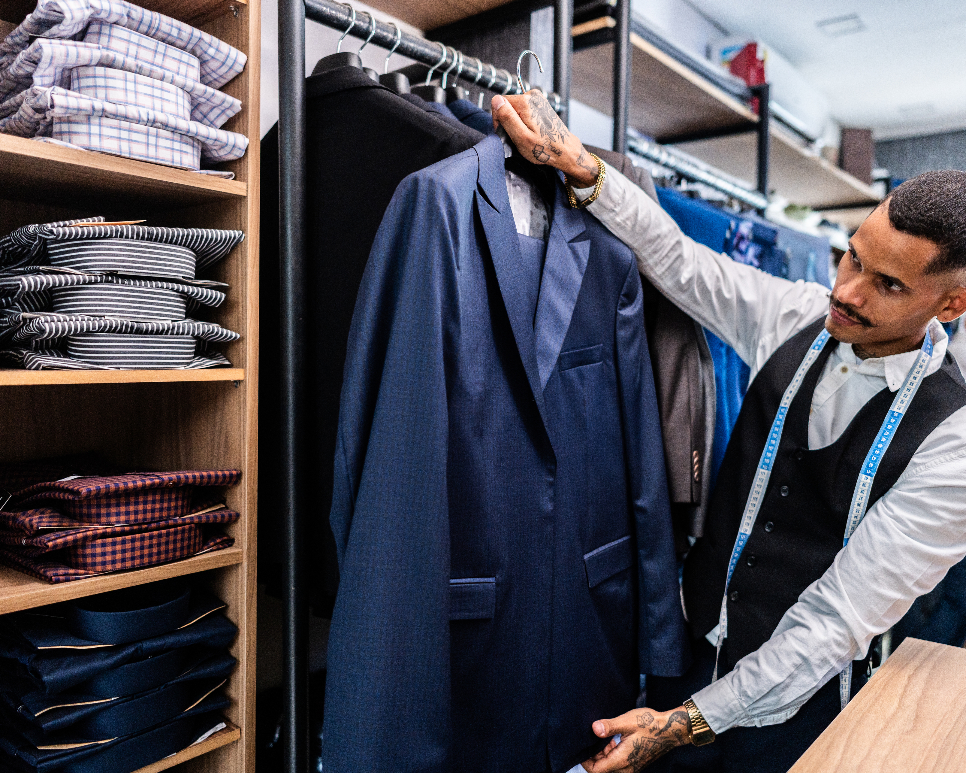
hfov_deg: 62.2
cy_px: 398
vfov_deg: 51.5
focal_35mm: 28
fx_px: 800
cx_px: 487
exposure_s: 1/200
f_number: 1.4
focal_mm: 24
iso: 400
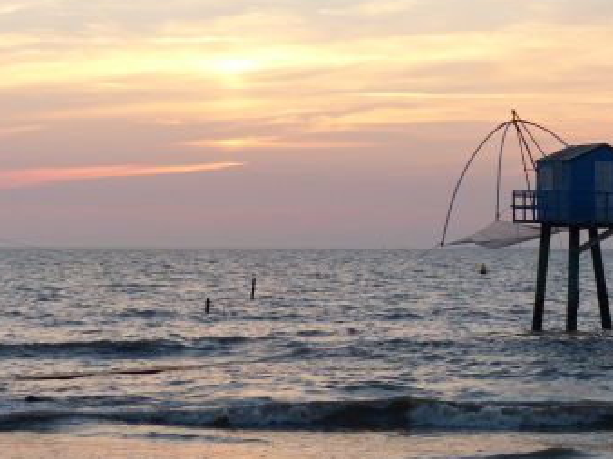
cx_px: 377
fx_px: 2124
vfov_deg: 12.3
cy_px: 255
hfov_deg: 16.4
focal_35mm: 120
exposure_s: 1/500
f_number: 2.8
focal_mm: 14.5
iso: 400
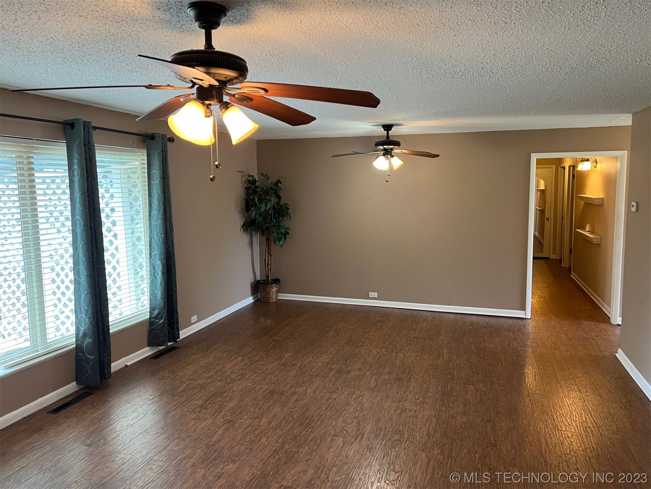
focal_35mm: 26
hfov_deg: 67.3
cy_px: 244
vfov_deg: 53.1
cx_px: 326
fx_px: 489
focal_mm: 5.7
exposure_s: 1/60
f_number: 1.5
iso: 100
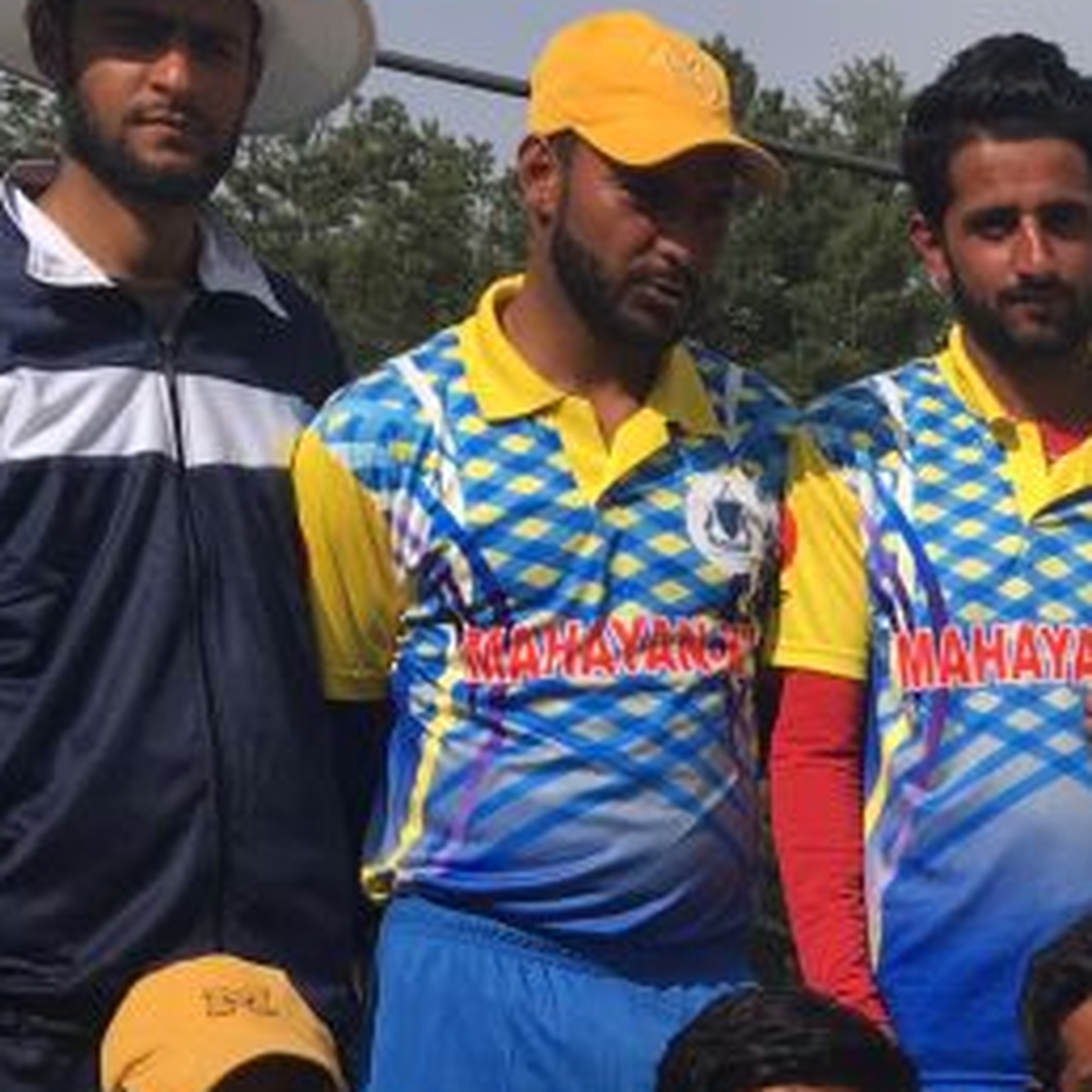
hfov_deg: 16.2
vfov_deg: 16.7
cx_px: 1590
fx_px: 3533
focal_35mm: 99
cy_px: 1383
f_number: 2.2
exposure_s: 1/2024
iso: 25
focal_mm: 4.15
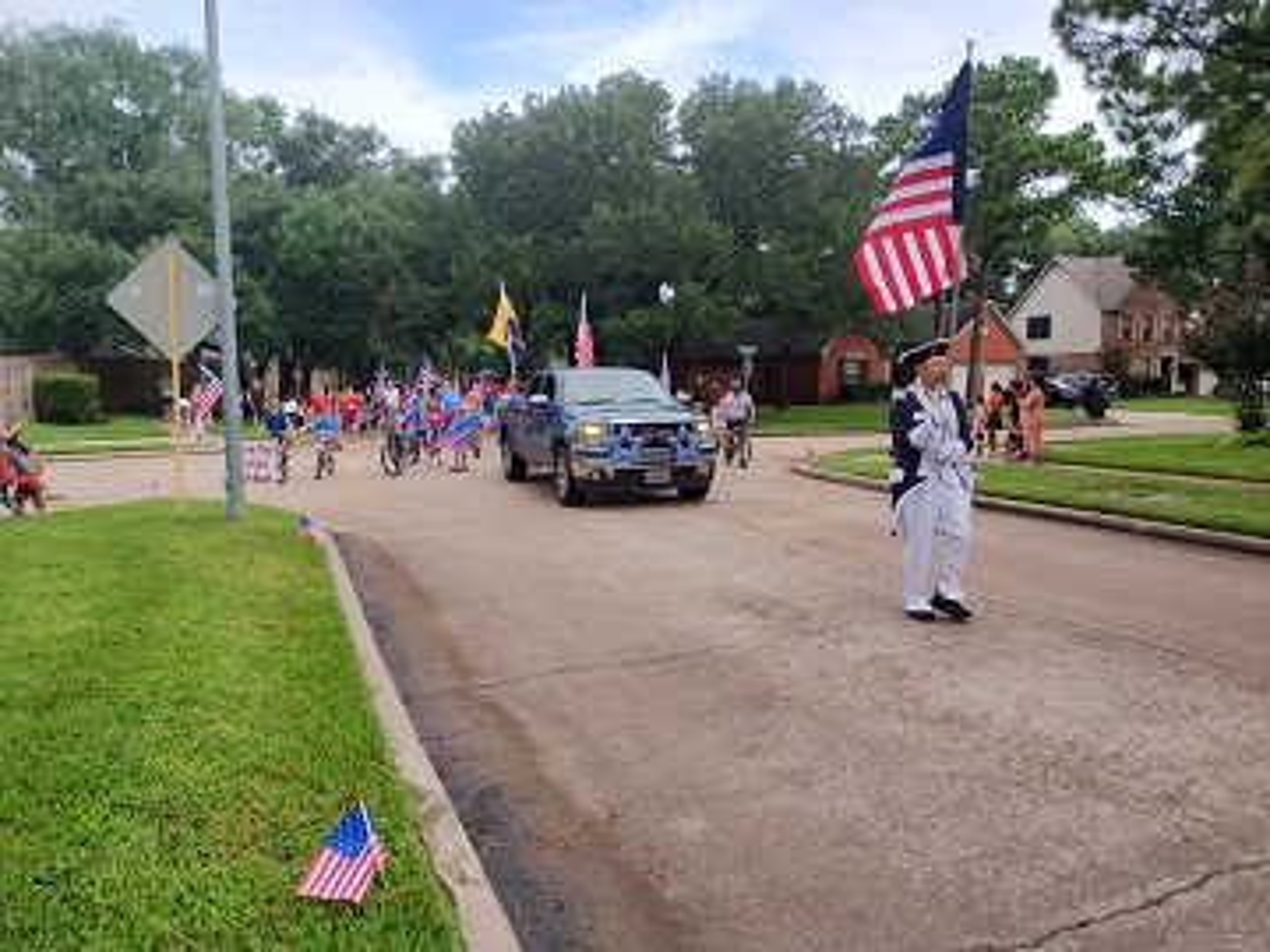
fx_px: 917
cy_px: 476
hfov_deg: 69.4
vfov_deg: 54.9
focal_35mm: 25
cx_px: 635
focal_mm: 4.71
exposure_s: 1/2419
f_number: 1.7
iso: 101
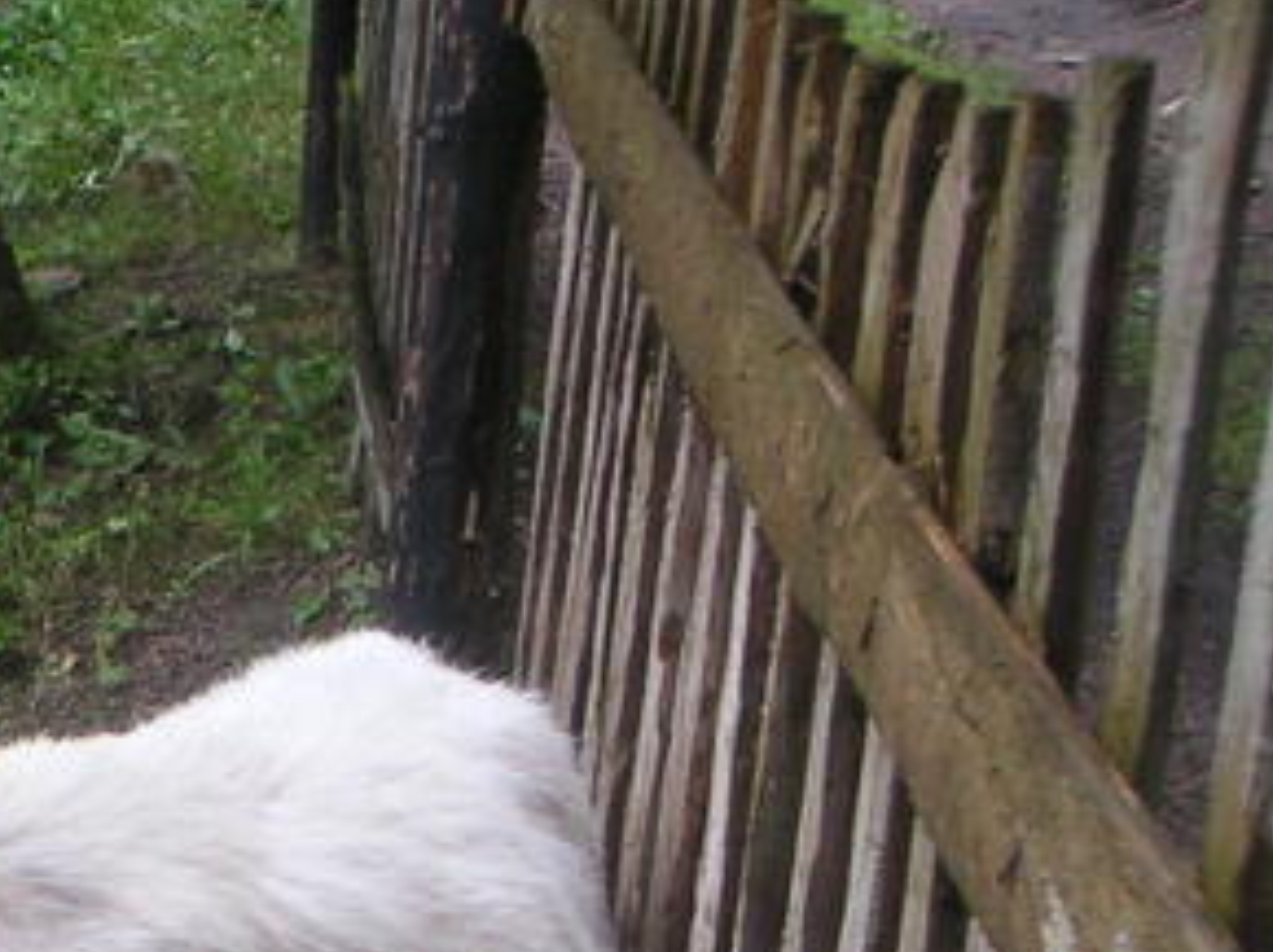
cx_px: -272
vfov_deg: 13.8
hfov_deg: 17.8
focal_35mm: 105
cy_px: 1000
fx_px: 3858
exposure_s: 1/125
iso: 50
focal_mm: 6
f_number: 2.8
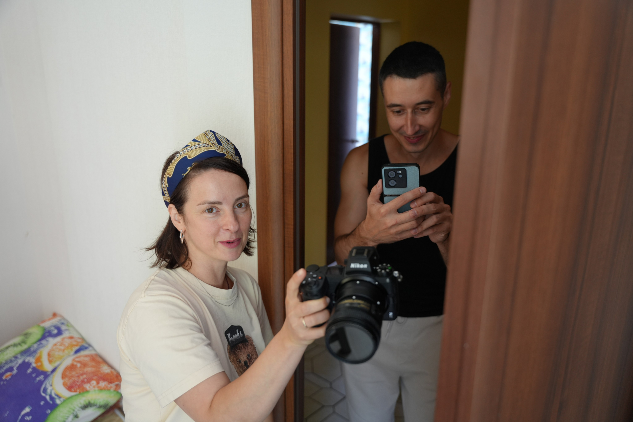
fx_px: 513
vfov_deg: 44.7
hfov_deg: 63.3
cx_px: 316
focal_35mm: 29
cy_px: 211
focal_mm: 29.2
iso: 500
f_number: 2.8
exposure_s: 1/80
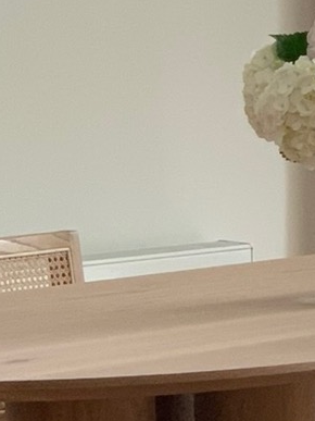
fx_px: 2938
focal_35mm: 242
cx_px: 375
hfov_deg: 6.1
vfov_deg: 8.2
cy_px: 158
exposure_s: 1/68
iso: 125
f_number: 2.4
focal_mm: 6
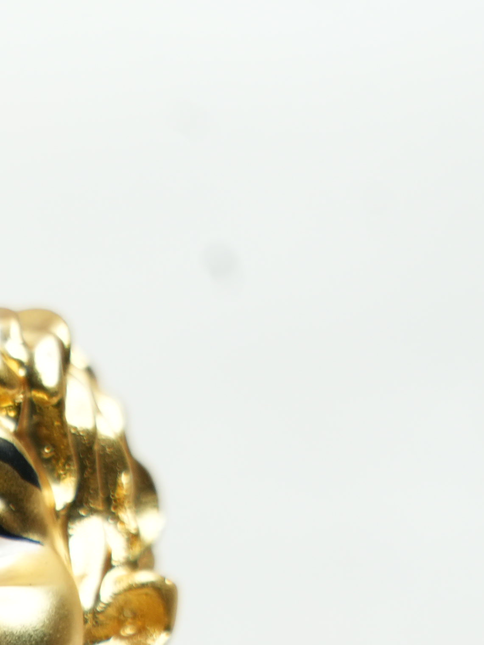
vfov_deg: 4.2
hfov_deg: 3.2
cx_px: -299
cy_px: 899
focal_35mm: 465
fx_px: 8668
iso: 400
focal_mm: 105
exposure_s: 1/50
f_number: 7.1
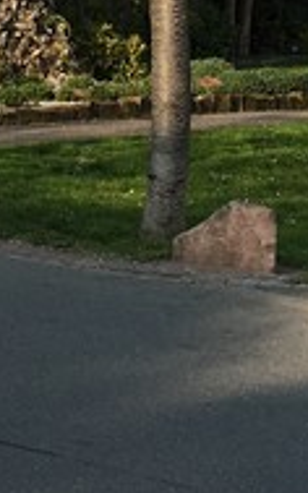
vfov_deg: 12.1
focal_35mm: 163
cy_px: -295
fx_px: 2191
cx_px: 84
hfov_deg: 8.0
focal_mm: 4.15
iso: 25
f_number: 2.2
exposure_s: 1/818
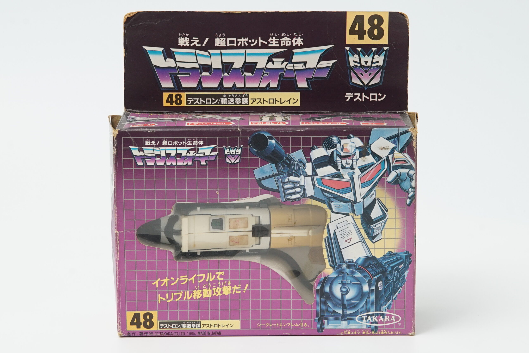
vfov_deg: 12.2
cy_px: 176
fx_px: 1646
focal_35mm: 112
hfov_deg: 18.3
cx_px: 264
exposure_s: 1/20
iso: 1000
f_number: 10
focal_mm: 75
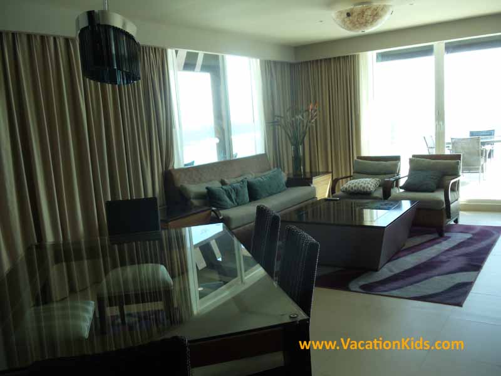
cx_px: 250
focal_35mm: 44
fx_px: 637
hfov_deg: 42.9
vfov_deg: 32.9
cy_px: 188
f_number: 3.5
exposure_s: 1/100
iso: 100
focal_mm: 6
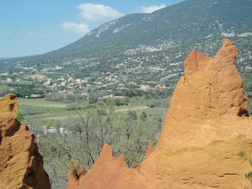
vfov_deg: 22.6
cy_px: 94
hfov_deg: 29.8
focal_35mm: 65
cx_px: 126
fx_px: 473
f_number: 7.7
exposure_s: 1/176
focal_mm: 10.8
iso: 50
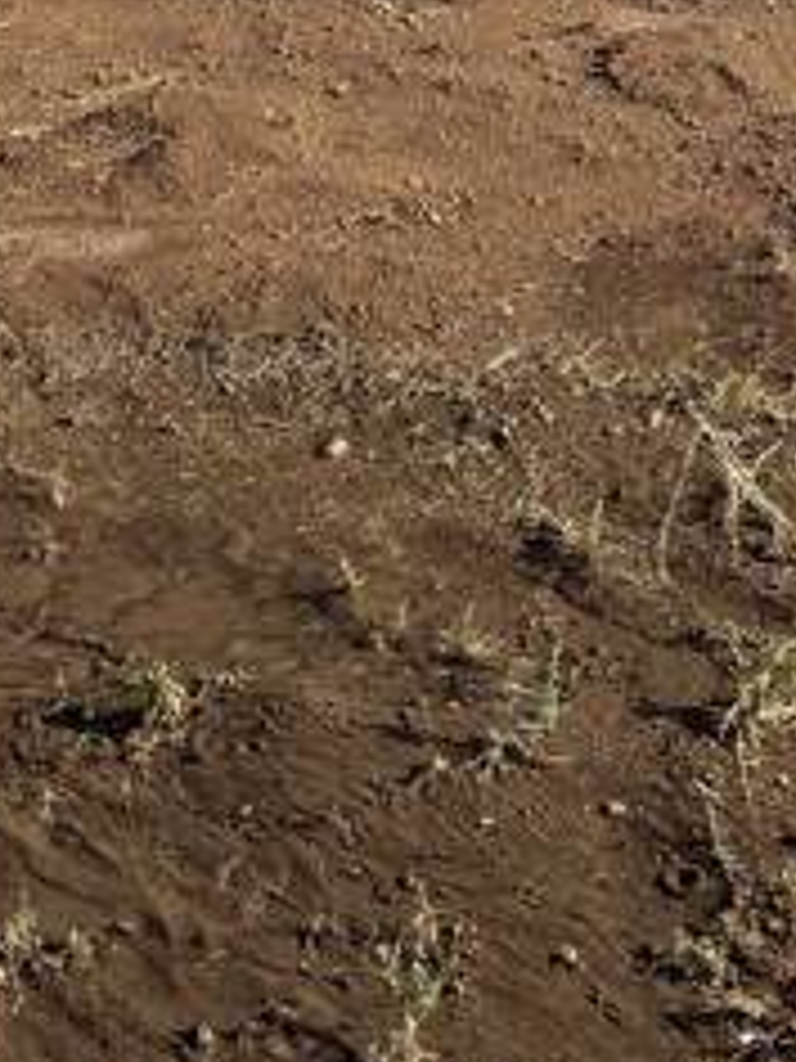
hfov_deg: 18.9
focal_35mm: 78
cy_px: -526
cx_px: 369
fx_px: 2391
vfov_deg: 21.2
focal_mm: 6.76
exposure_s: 1/4975
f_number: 1.78
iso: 80
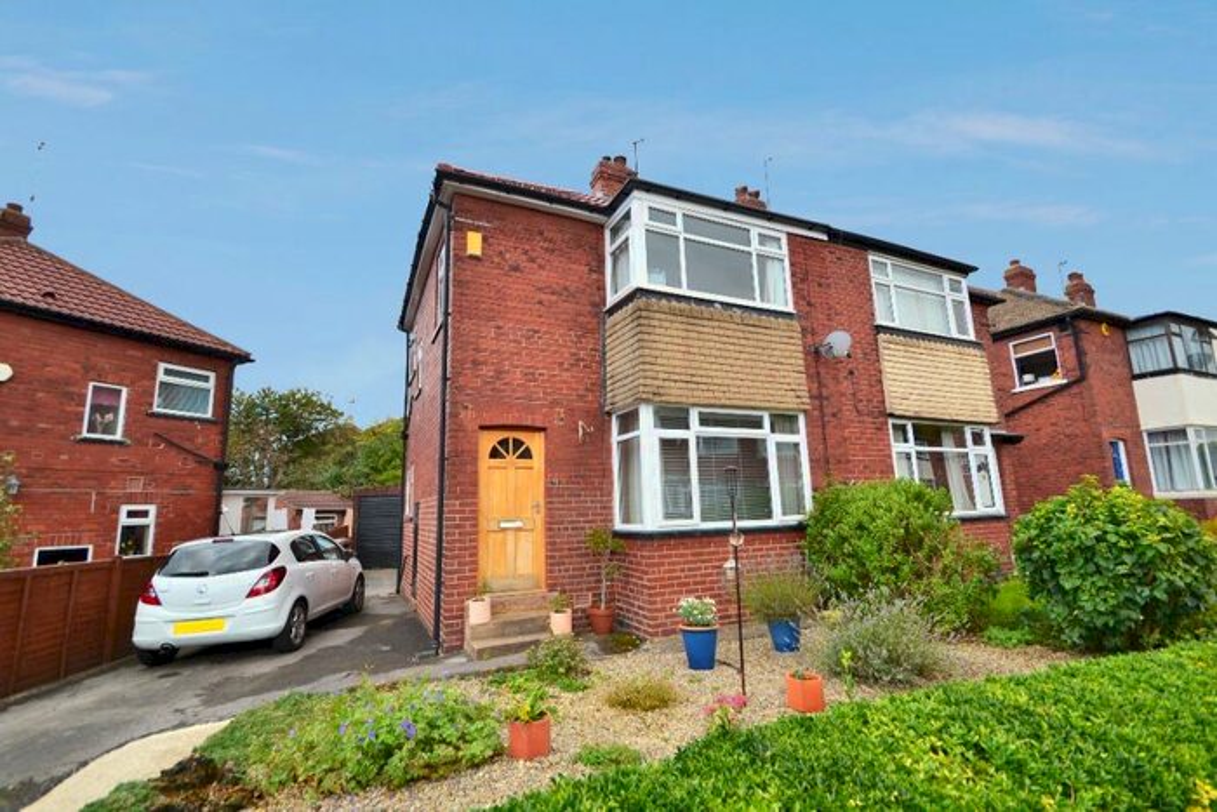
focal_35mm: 15
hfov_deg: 100.4
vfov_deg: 77.4
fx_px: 507
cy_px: 406
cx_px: 608
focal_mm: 10
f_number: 5
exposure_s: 1/100
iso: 110
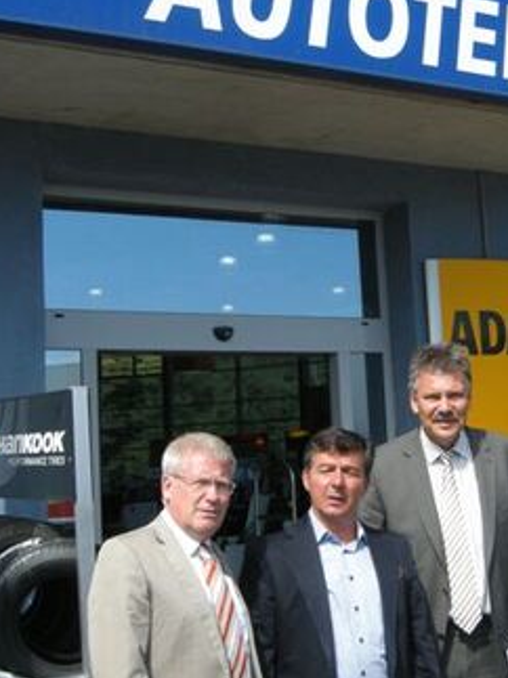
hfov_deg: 22.2
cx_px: 334
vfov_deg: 29.3
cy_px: 247
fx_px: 1292
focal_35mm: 66
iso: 64
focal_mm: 8.5
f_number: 5.1
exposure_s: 1/210
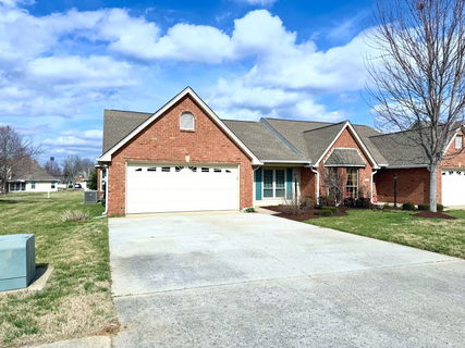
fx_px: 322
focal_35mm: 24
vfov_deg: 56.8
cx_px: 232
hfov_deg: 71.6
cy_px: 174
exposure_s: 1/14286
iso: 80
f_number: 1.78
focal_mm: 6.76
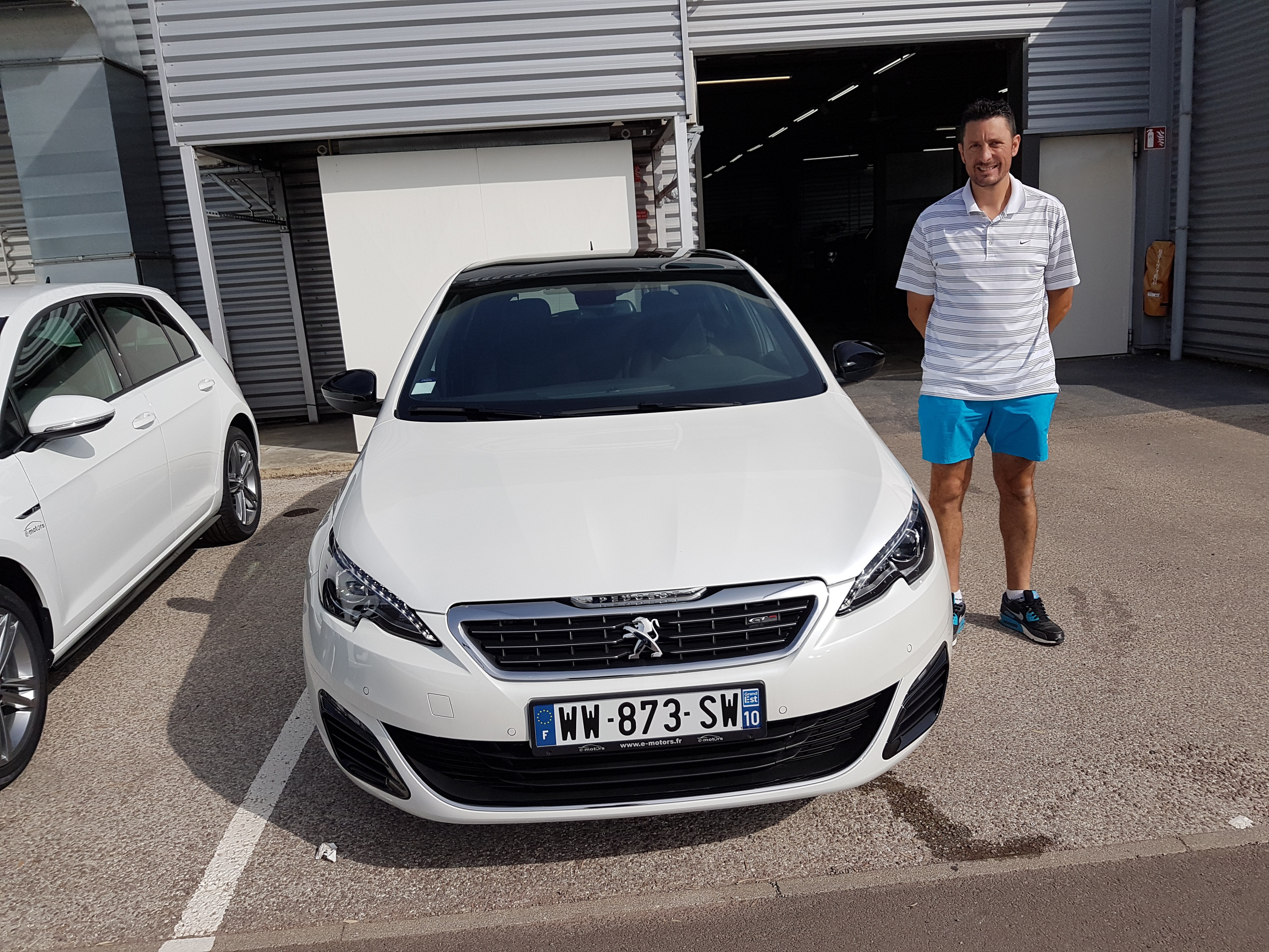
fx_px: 953
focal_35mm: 26
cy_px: 476
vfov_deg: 53.1
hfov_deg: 67.3
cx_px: 634
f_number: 1.7
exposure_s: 1/2784
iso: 40
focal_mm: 4.2
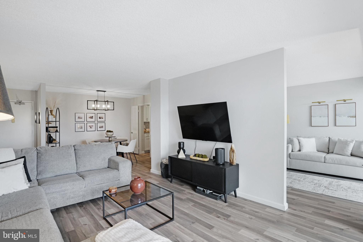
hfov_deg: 96.7
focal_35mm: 16
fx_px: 161
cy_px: 121
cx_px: 182
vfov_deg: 73.8
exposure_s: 1/50
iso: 1250
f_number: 8
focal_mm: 16
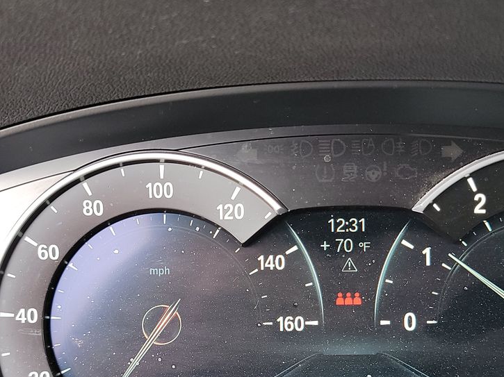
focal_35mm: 53
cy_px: 282
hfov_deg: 36.2
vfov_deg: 27.1
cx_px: 267
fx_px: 771
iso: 139
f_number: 1.8
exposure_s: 1/59
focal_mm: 6.7
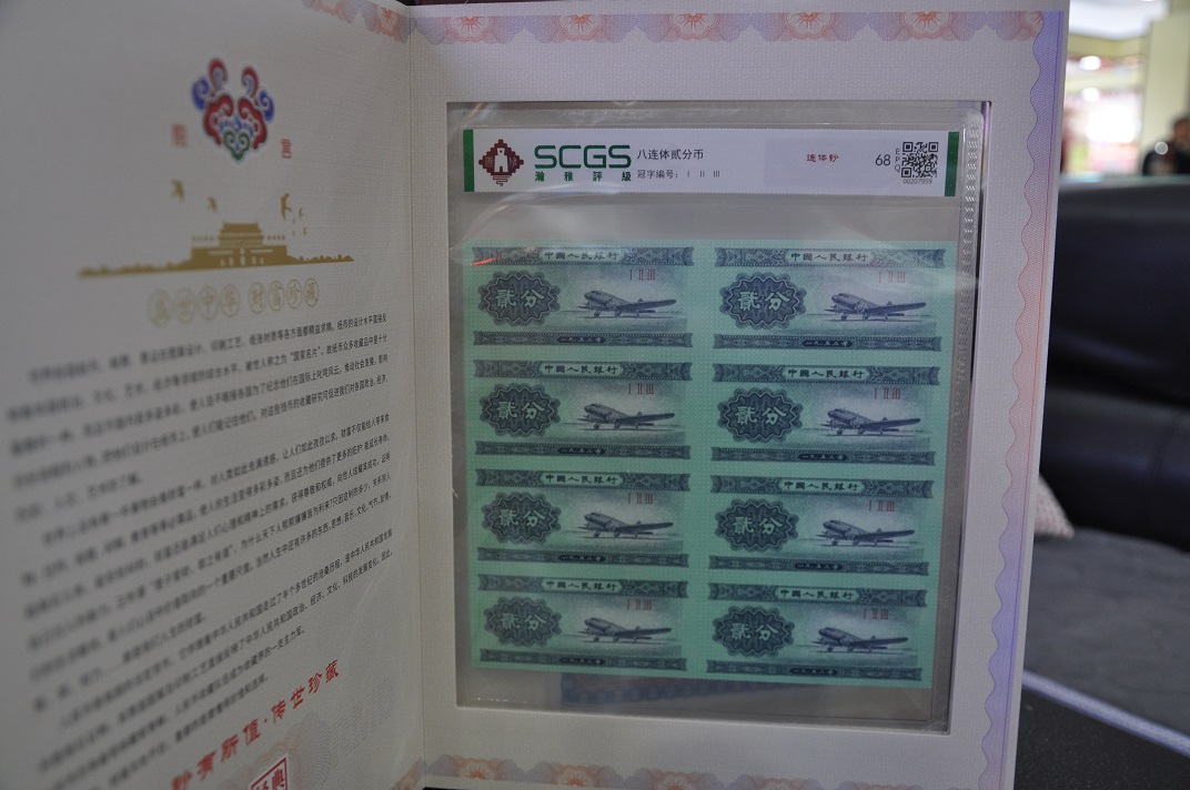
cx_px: 595
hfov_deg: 57.3
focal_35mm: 33
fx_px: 1089
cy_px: 395
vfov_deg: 39.9
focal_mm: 22
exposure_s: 1/15
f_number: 4
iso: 400
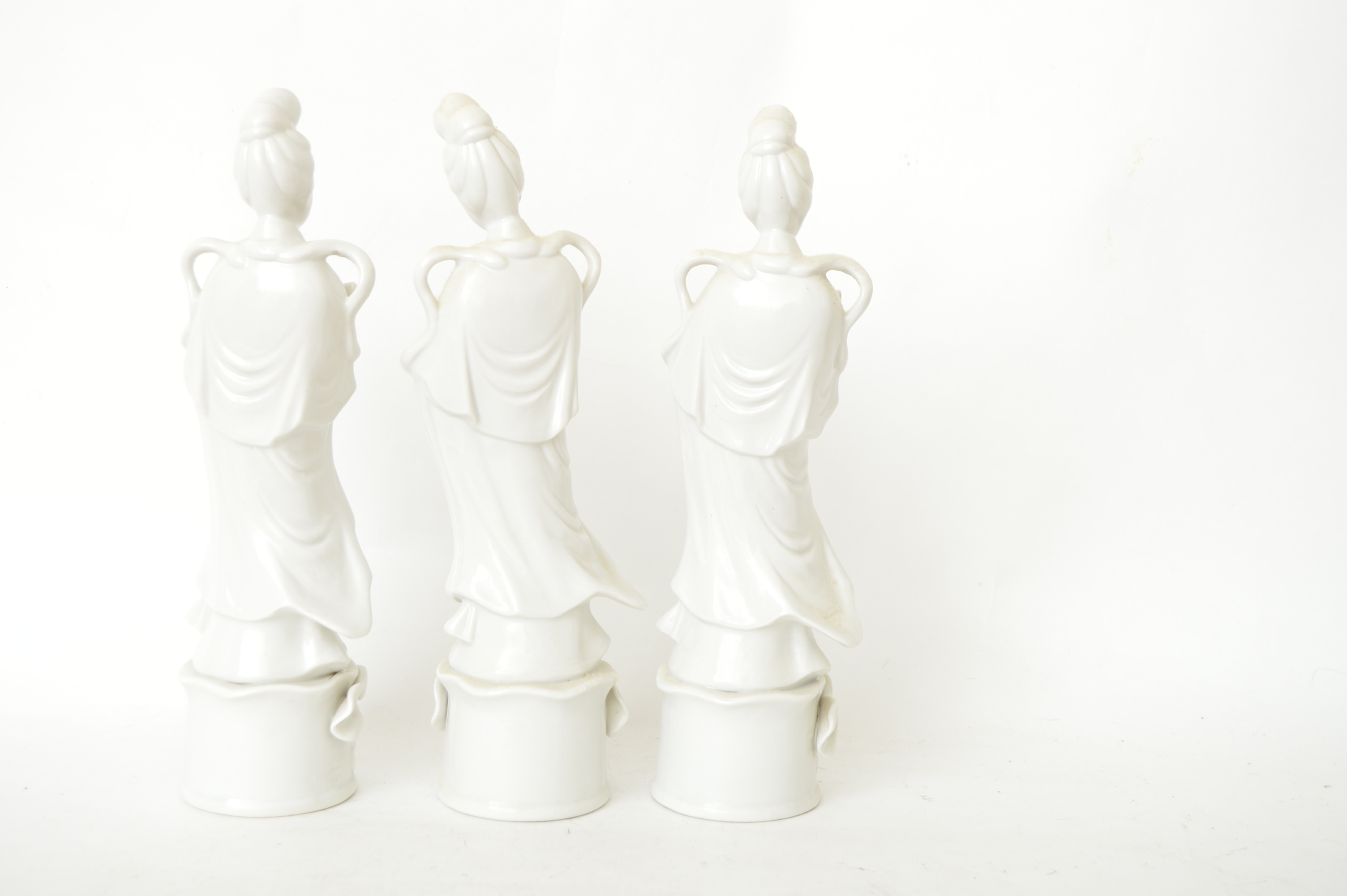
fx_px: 1907
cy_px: 448
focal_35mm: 51
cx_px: 674
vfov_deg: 26.4
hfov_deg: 38.9
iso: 200
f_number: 5
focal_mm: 34
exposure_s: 1/160
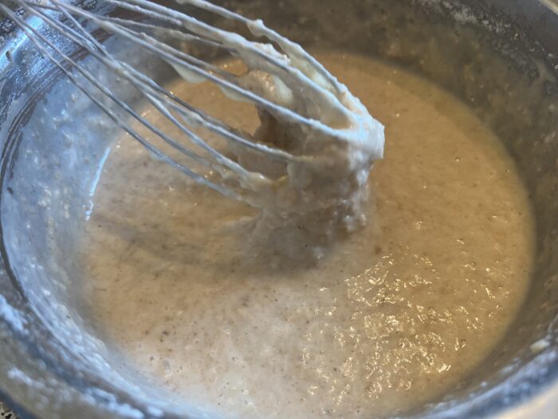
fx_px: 419
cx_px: 279
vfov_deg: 53.1
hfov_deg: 67.3
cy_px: 210
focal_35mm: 26
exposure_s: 1/50
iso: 80
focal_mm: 5.1
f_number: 1.6
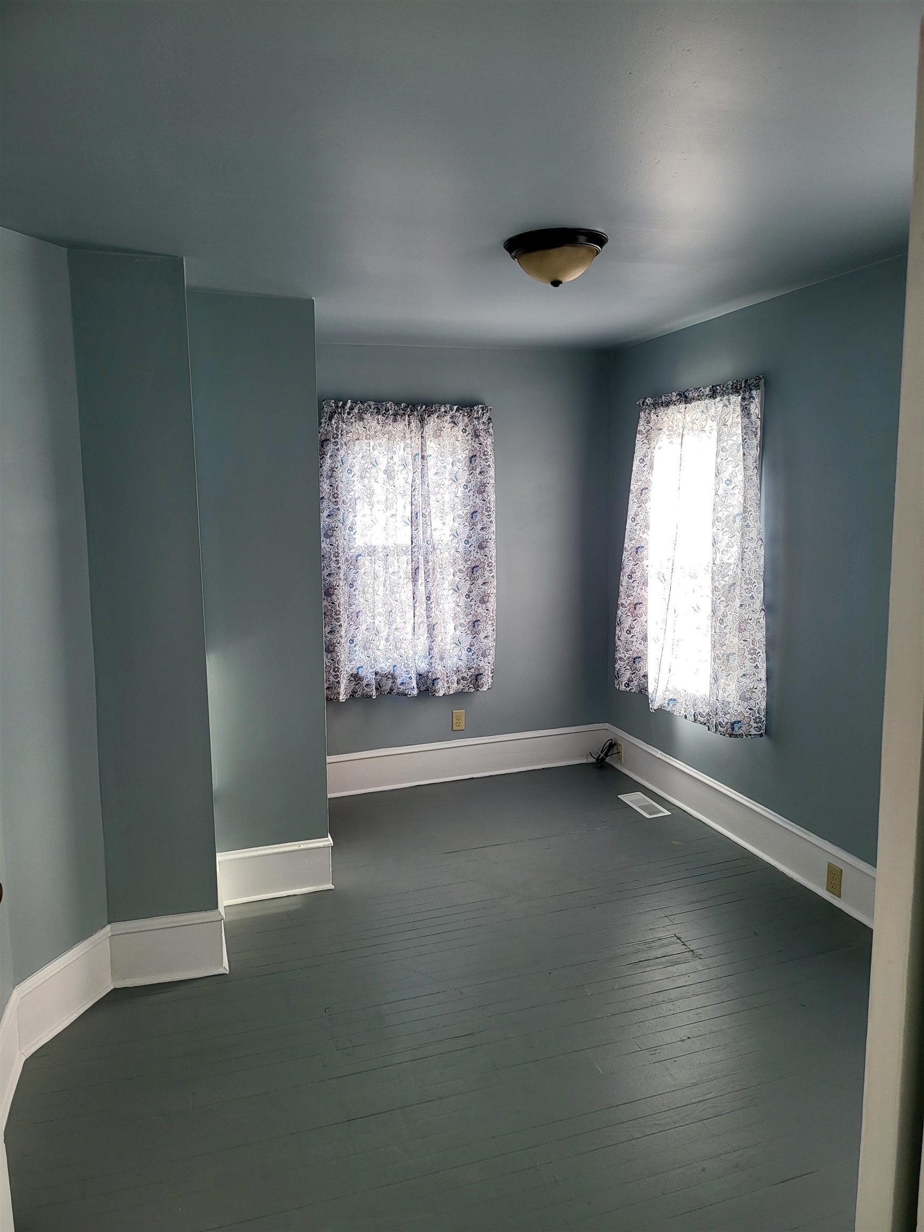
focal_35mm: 24
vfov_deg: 71.6
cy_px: 616
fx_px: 854
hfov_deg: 56.8
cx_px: 462
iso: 50
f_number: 1.8
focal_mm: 5
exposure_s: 1/120
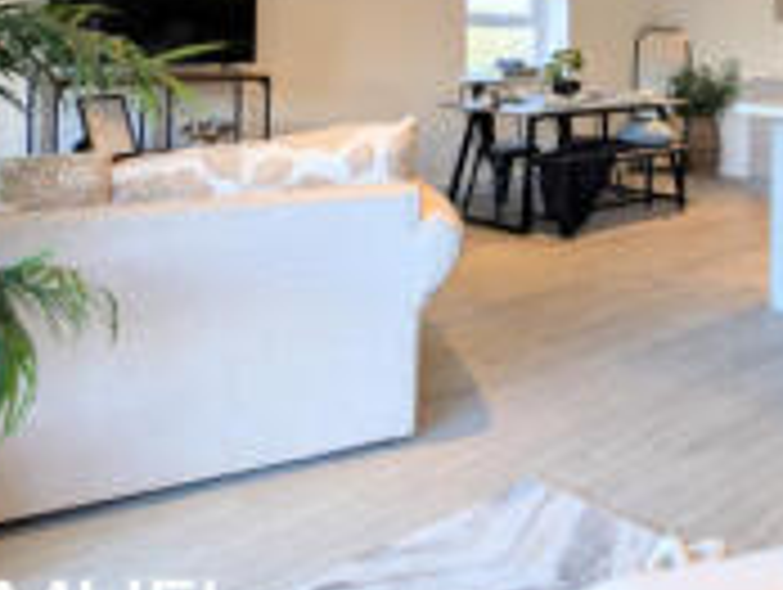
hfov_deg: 42.1
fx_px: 906
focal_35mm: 40
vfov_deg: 34.0
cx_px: 734
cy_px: 52
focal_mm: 2.23
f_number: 1.95
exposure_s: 1/52.2
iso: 40
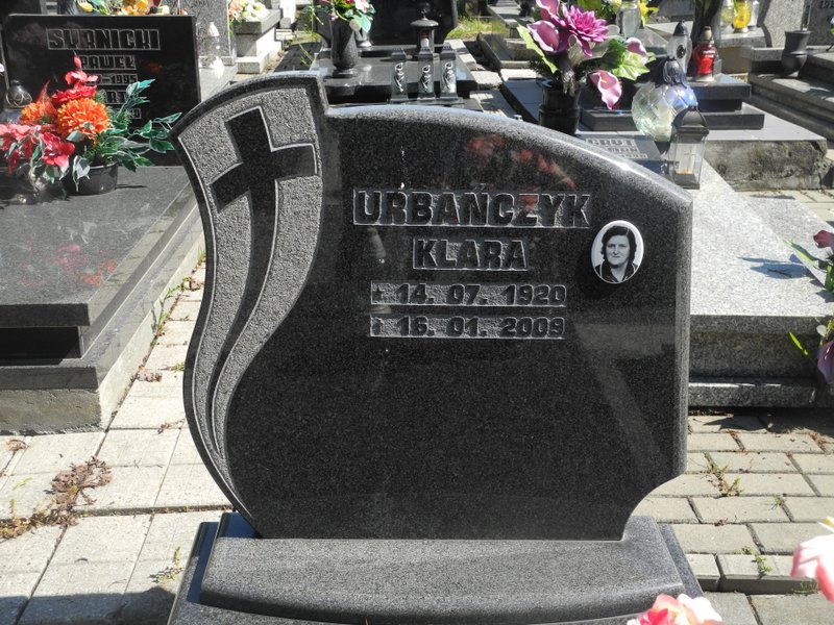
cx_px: 417
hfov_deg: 42.1
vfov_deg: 32.2
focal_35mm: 45
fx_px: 1084
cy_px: 312
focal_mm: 9.7
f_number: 3.2
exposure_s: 1/640
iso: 100
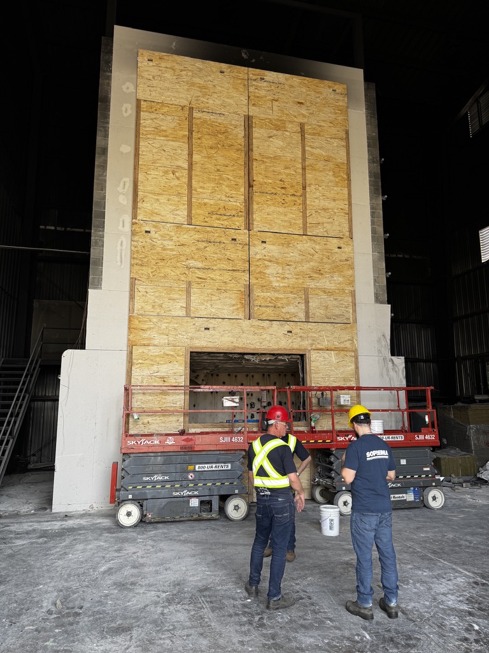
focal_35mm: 24
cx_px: 244
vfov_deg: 71.6
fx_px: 452
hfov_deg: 56.8
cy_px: 326
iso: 64
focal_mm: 6.76
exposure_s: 1/217
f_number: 1.78
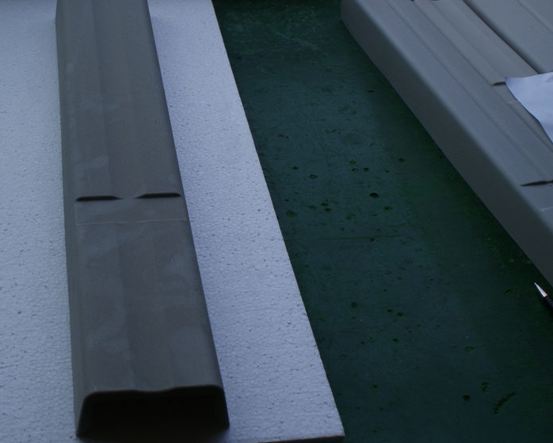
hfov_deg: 30.2
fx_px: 1015
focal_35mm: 62
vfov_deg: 24.6
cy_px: 203
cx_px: 173
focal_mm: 30
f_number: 8
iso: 100
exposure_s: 1/100
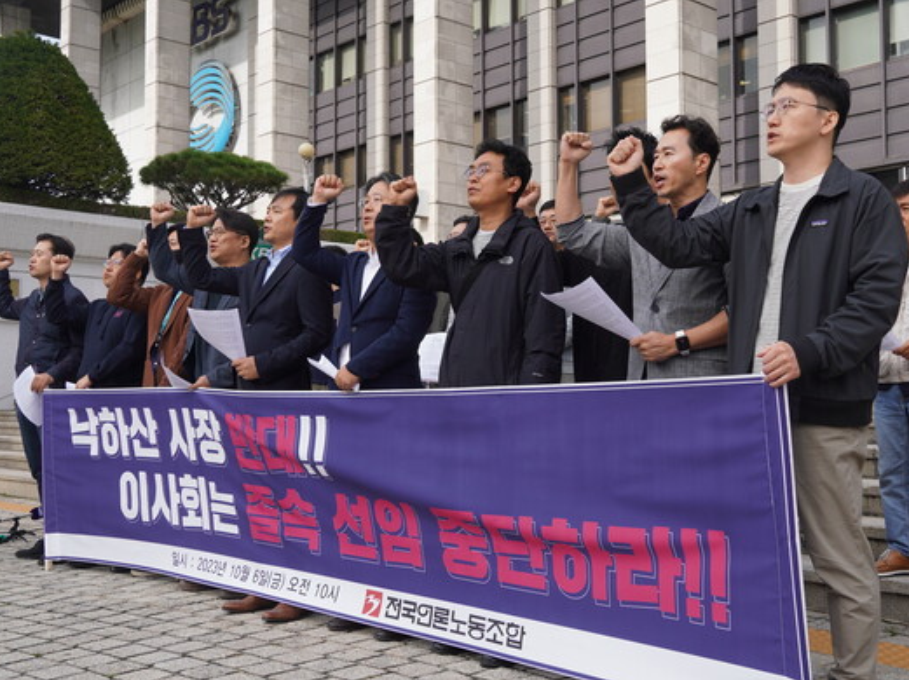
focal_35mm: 42
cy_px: 333
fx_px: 1090
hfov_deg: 45.2
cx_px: 487
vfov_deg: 34.7
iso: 100
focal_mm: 25
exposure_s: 1/250
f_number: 5.6
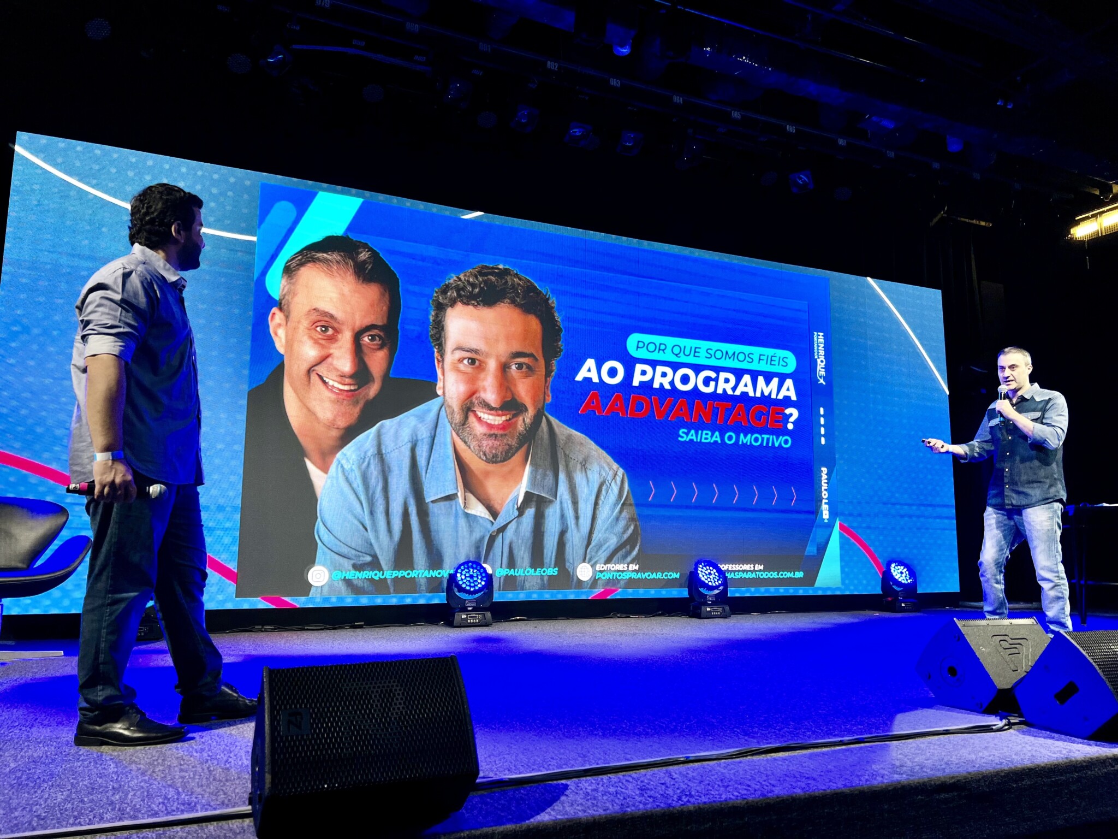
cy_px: 420
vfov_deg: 53.1
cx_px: 559
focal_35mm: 26
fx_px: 840
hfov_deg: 67.3
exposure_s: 1/120
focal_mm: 5.7
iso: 40
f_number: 1.5
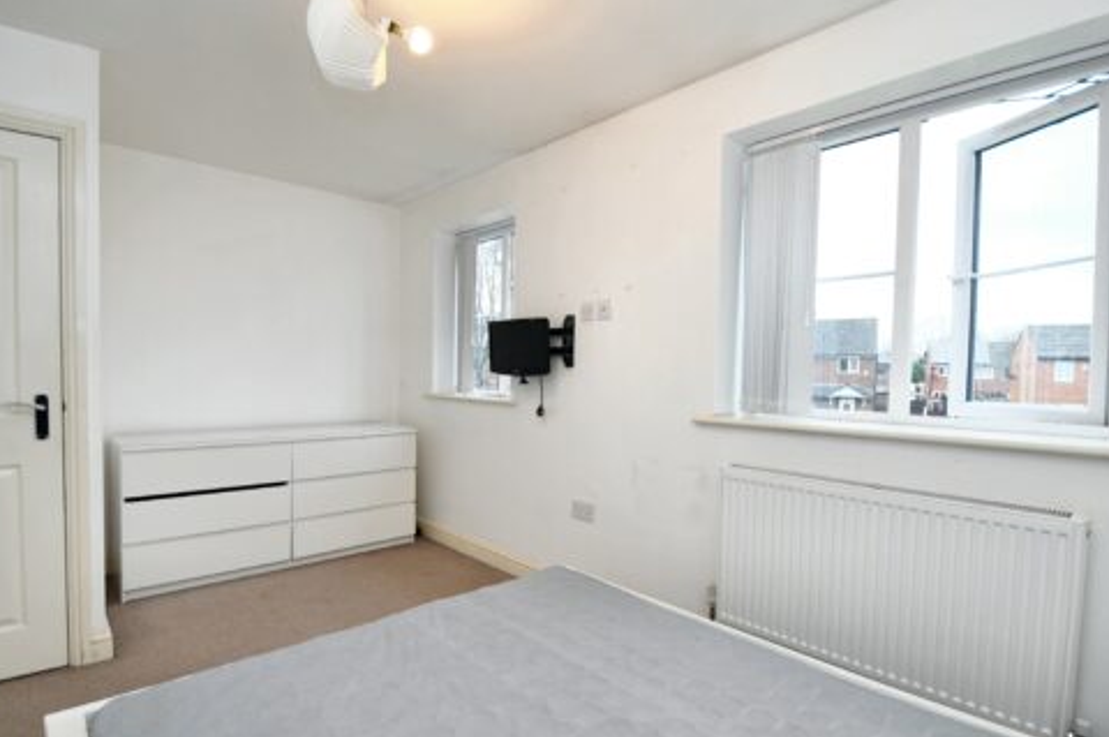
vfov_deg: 67.2
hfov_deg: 90.0
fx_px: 554
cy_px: 385
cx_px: 529
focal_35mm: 18
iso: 100
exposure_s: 1/40
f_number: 3.5
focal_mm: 10
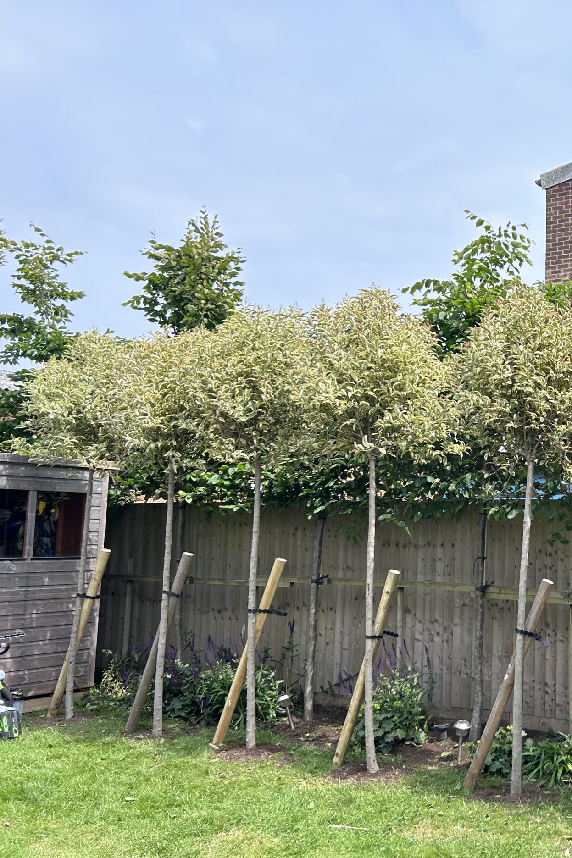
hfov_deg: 33.0
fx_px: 882
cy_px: 436
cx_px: 571
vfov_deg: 51.9
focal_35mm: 37
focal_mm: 5.7
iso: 50
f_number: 1.5
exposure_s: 1/1808
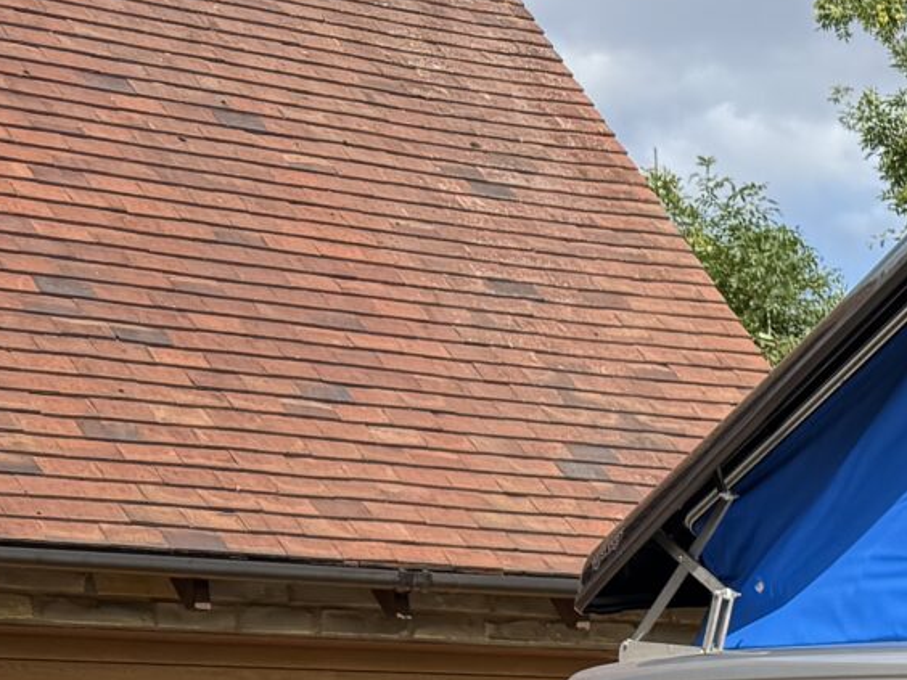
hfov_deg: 14.7
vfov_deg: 12.5
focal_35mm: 109
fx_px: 2856
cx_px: 1835
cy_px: 1210
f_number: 1.78
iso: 80
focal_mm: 6.76
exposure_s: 1/2174
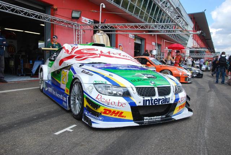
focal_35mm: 33
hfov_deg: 57.1
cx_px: 116
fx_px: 212
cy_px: 78
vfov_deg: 40.1
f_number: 7.1
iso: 100
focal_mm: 22
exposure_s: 1/200
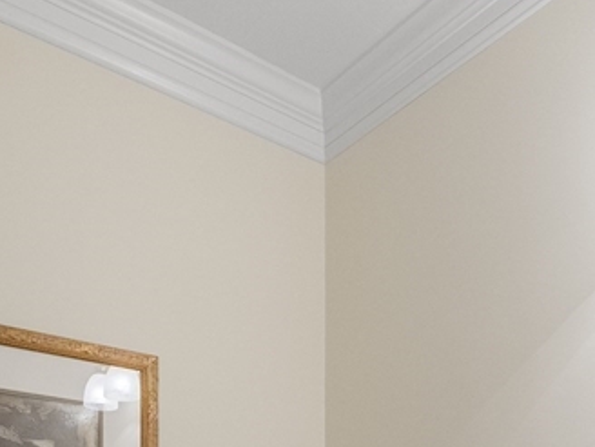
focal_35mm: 42
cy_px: 594
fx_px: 722
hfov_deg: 44.7
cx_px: 334
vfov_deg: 27.9
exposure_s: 1/100
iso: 2000
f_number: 5.6
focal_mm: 14
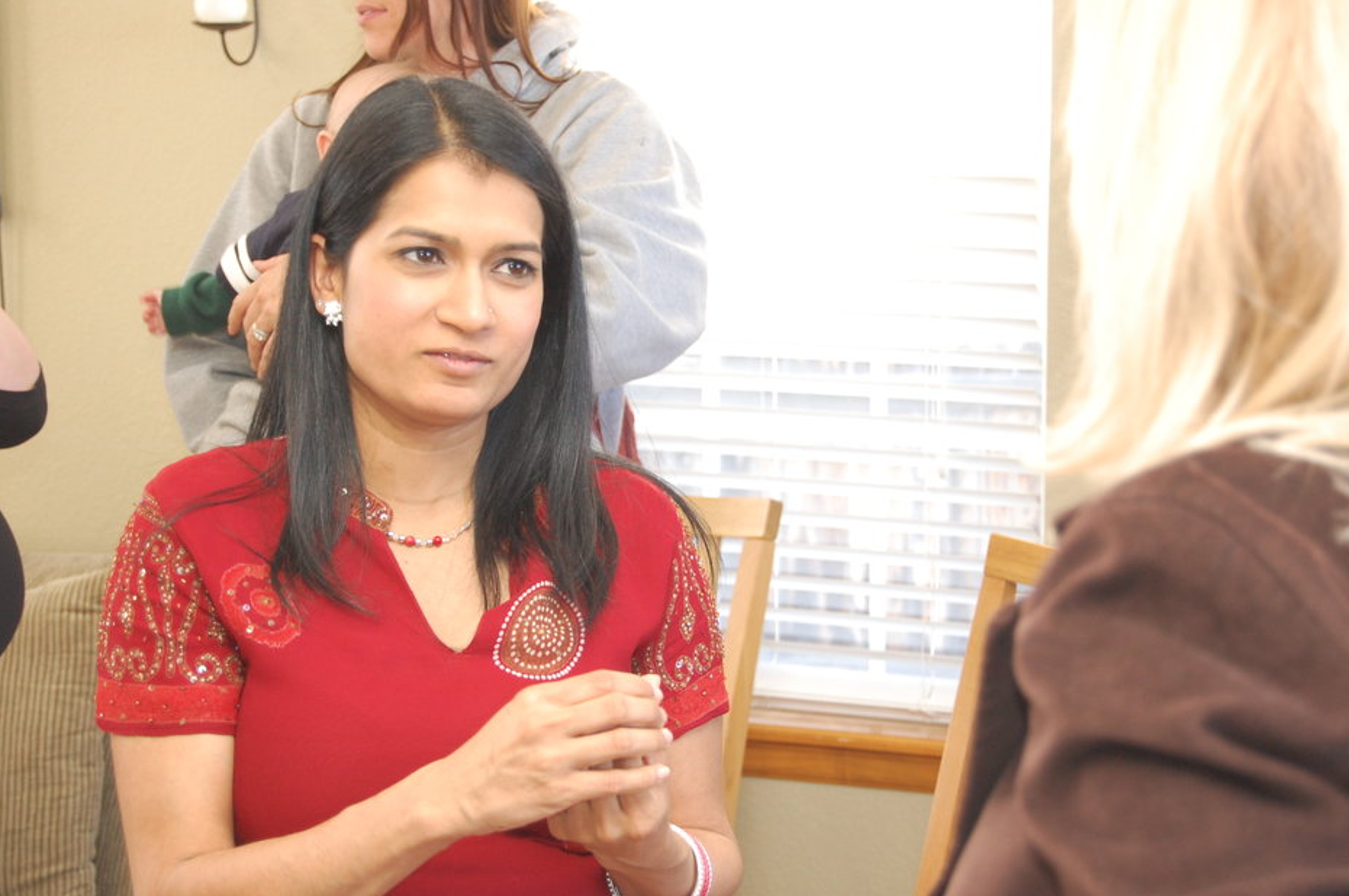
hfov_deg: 26.7
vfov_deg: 17.9
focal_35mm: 76
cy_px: 468
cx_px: 663
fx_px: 2845
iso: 800
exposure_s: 1/60
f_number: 5.3
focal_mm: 46
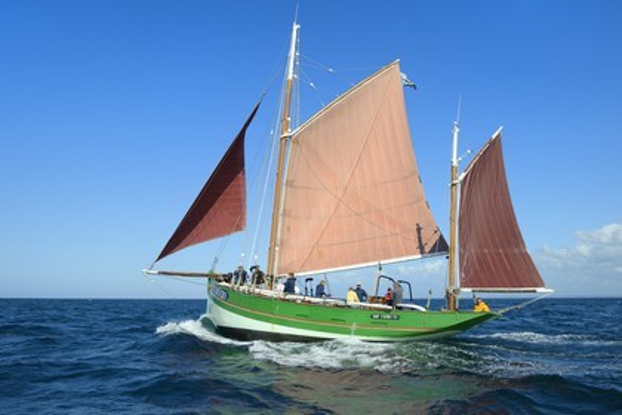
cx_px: 311
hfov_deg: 65.5
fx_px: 484
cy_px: 208
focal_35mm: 28
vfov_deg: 46.4
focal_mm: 28
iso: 800
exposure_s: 1/1250
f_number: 11
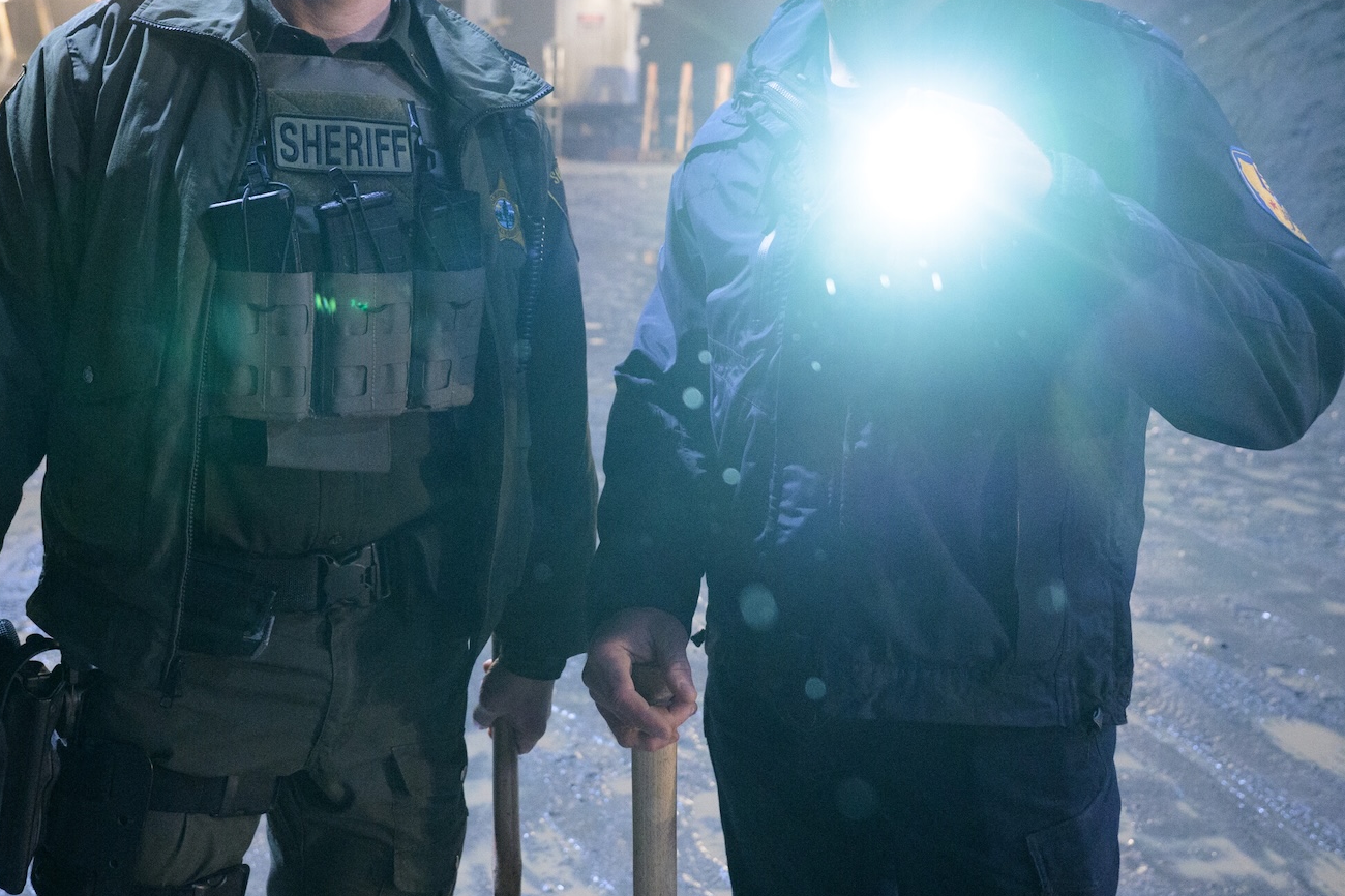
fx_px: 1523
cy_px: 250
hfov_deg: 47.5
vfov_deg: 32.3
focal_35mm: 41
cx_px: 582
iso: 5000
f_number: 3.5
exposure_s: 1/200
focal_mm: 26.5
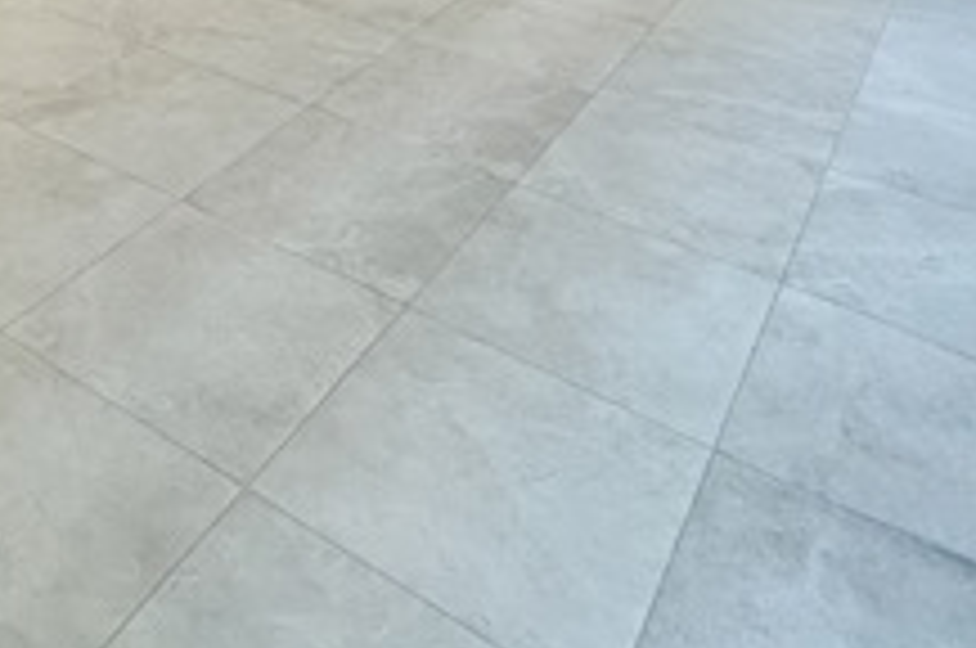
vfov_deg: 24.7
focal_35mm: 43
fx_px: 1164
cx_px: 166
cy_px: -302
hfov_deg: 43.0
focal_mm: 2.22
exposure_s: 1/100
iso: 200
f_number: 2.2
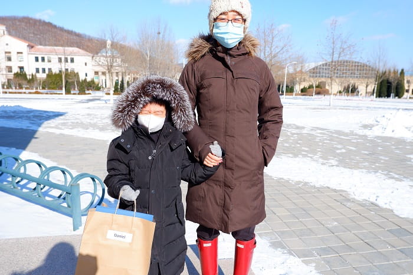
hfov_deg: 63.7
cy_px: 138
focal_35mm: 29
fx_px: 333
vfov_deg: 44.9
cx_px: 206
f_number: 4
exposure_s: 1/1400
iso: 200
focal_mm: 19.2
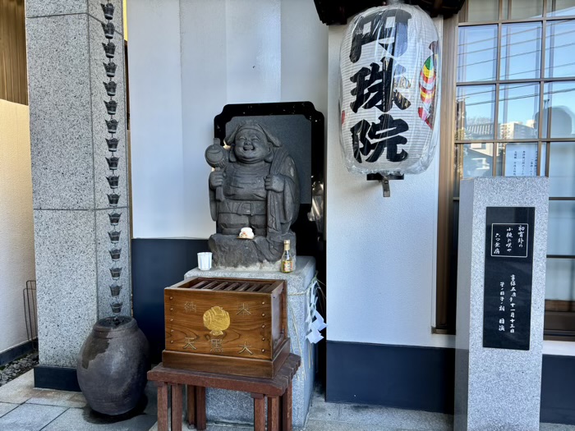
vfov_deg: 53.1
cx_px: 288
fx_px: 432
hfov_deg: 67.3
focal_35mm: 26
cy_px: 216
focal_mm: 5.96
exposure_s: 1/121
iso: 50
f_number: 1.6
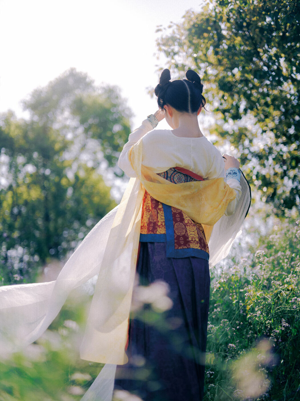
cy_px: 200
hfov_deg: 36.0
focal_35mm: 40
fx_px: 462
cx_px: 150
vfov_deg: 46.8
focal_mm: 50
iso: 200
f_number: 1.6
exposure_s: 1/4000
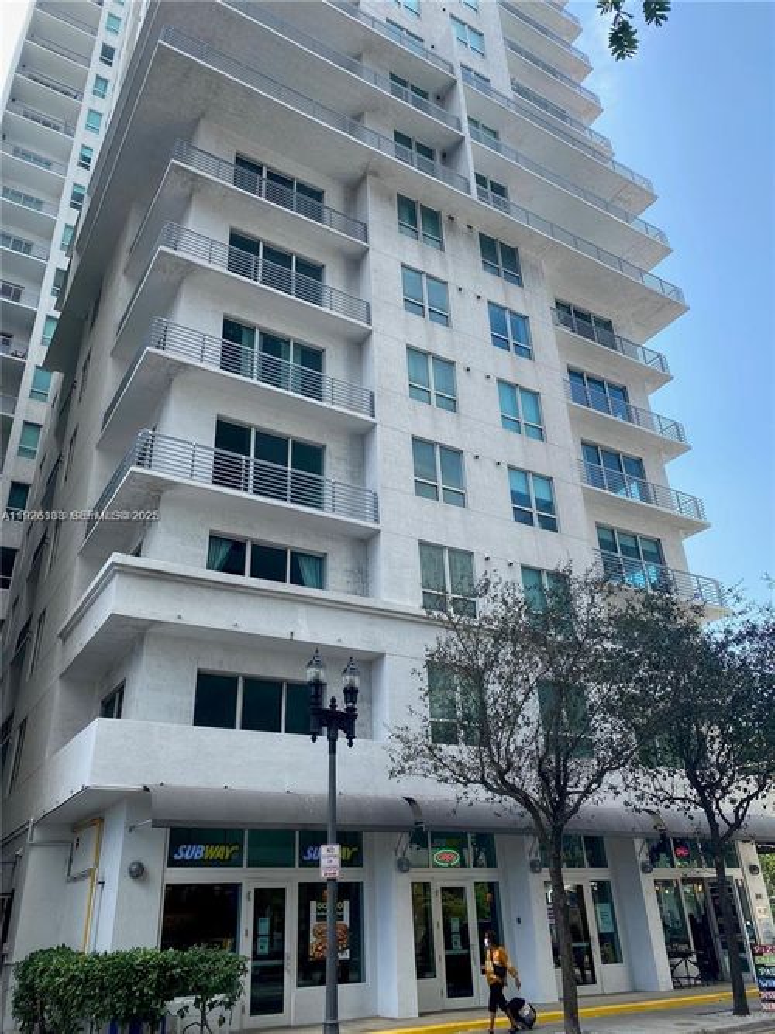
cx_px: 388
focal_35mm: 26
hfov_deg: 53.0
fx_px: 776
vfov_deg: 67.3
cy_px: 517
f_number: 1.8
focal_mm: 4.25
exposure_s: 1/793
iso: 32
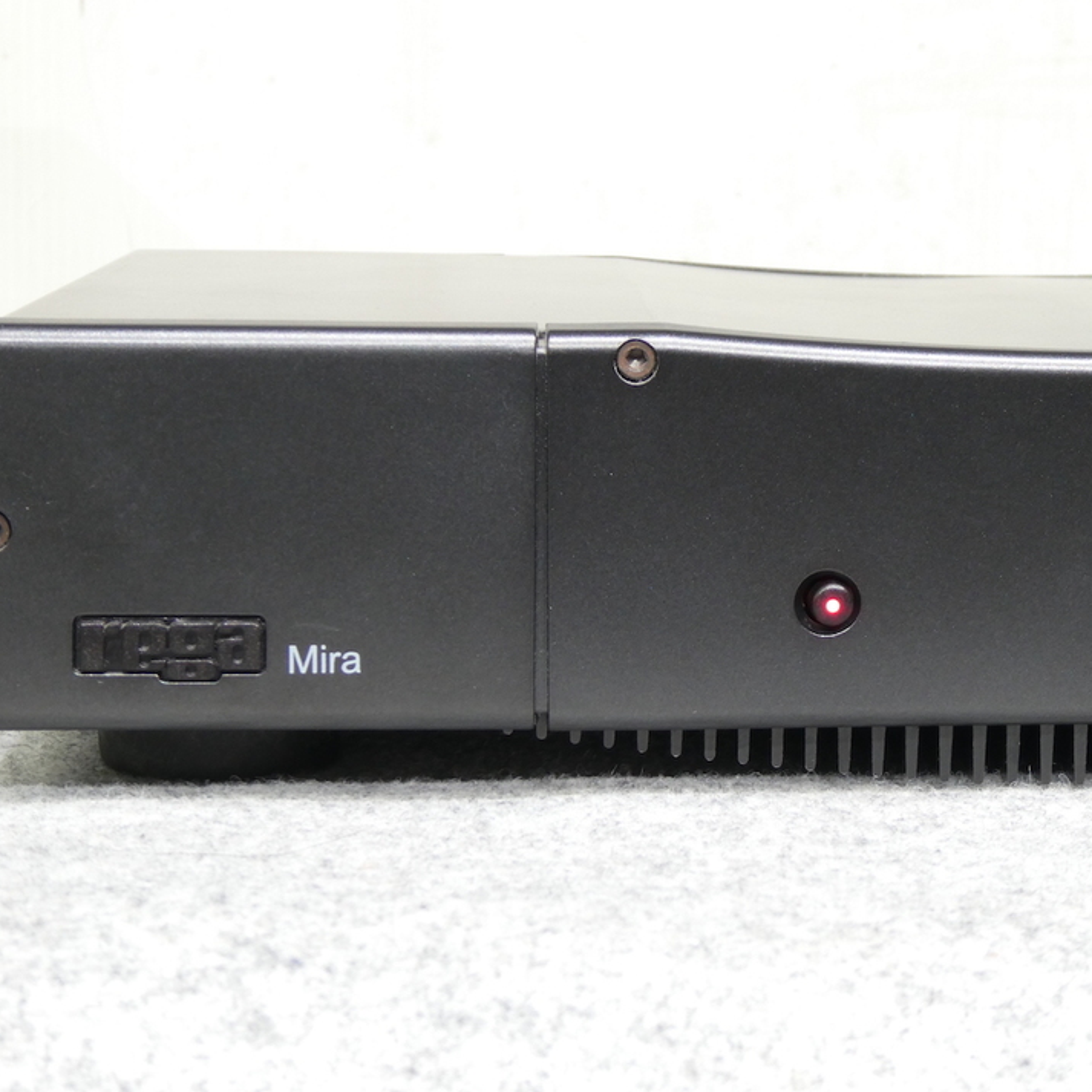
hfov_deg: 17.4
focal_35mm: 100
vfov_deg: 17.4
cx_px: 636
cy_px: 545
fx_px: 3569
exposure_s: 1/4
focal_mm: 15
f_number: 4.8
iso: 200
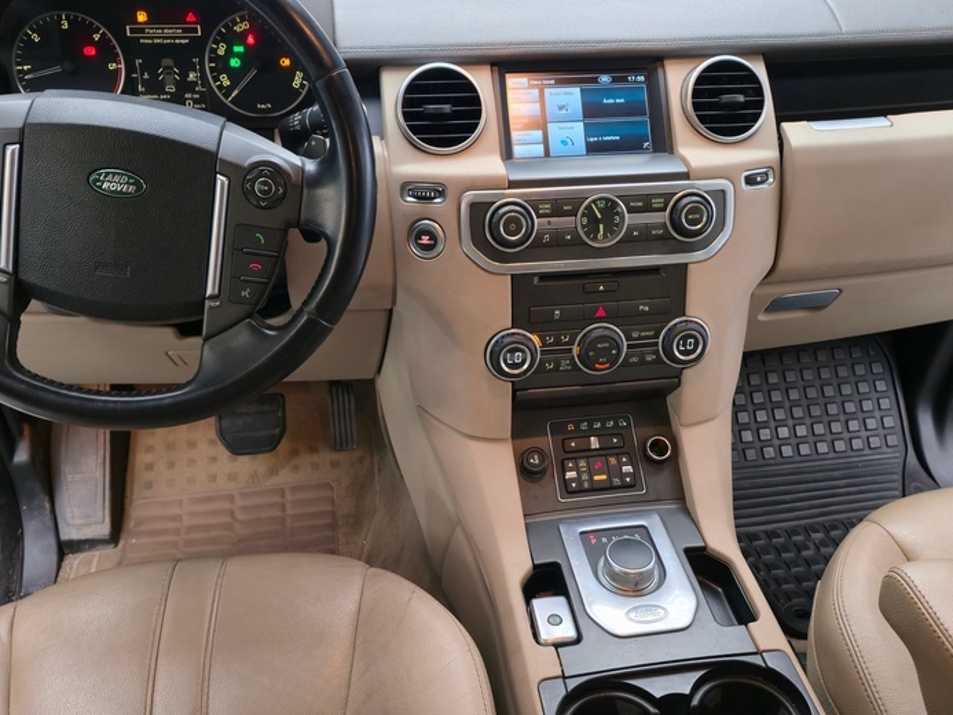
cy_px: 381
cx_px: 490
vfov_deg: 41.8
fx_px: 936
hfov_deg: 53.9
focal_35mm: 34
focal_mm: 6.3
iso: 250
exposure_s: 1/41.6
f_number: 1.7
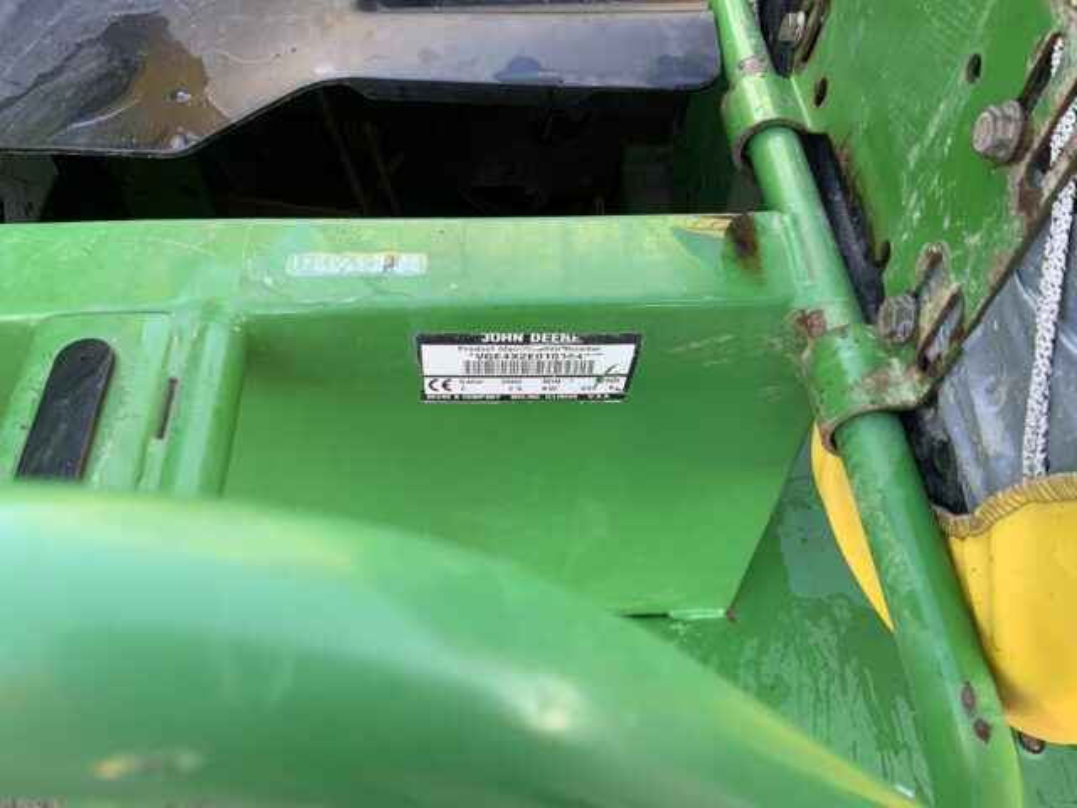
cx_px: 538
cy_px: 404
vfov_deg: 48.2
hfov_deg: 61.7
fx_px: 902
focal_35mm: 29
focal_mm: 3
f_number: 1.8
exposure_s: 1/110
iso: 64
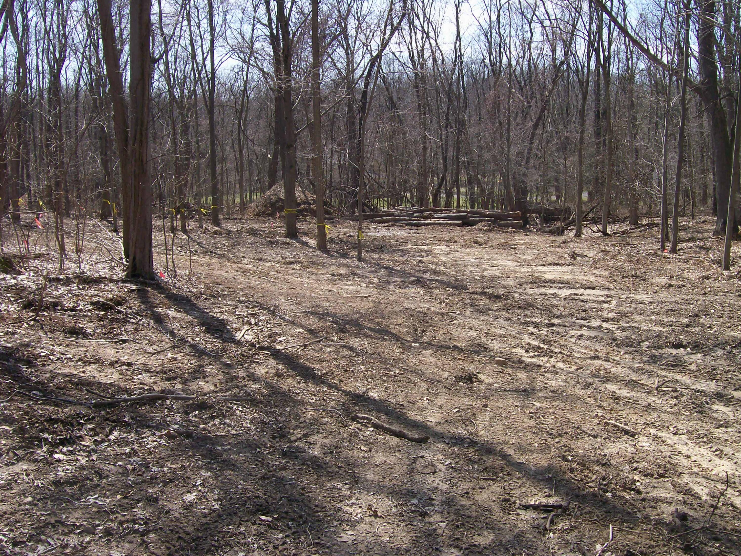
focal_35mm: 36
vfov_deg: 39.7
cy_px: 278
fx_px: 771
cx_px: 370
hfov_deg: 51.4
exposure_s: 1/368
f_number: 4.8
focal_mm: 6
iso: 80
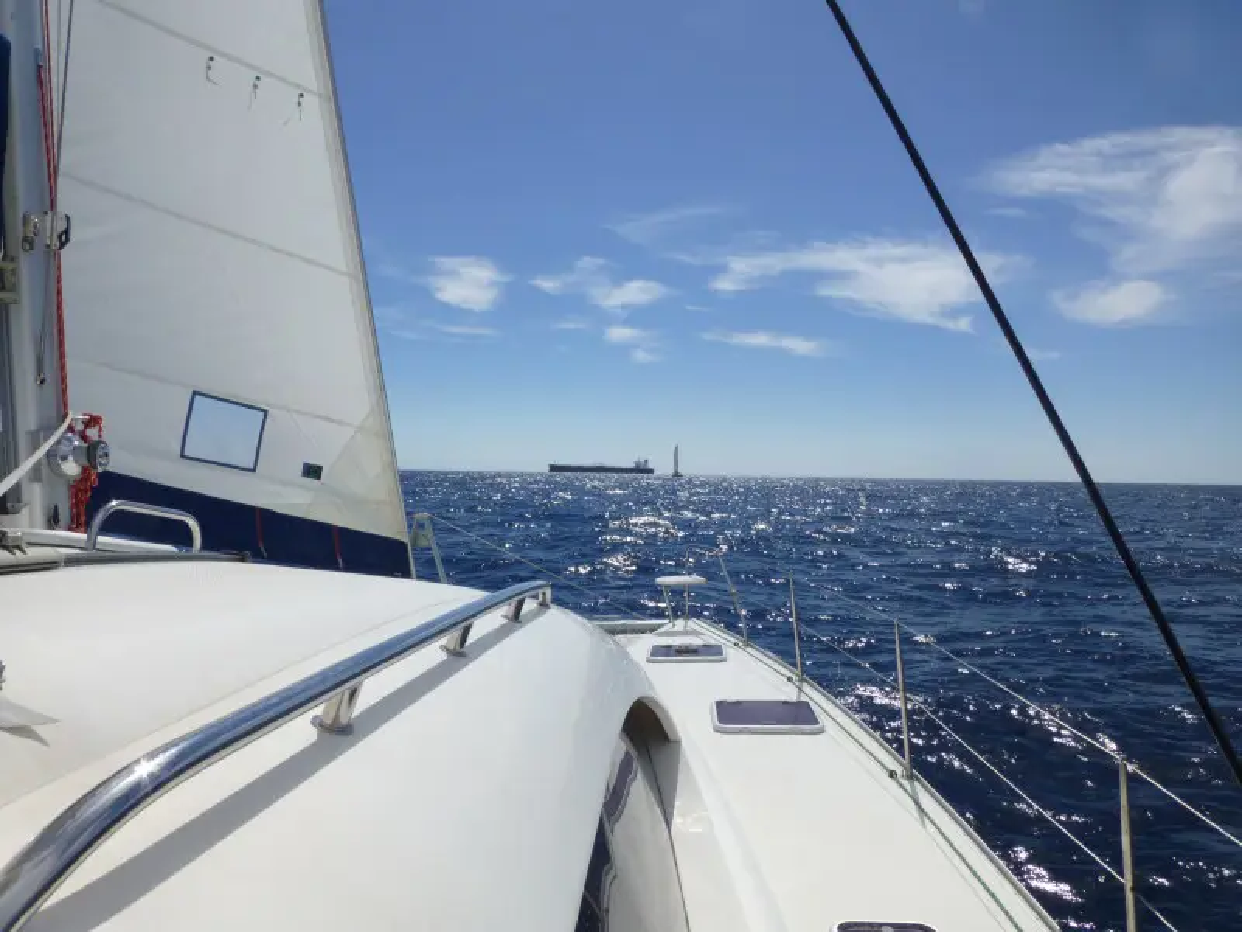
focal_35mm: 24
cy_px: 466
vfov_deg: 56.8
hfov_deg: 71.6
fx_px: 861
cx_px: 621
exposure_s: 1/2000
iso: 100
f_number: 5
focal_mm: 4.3
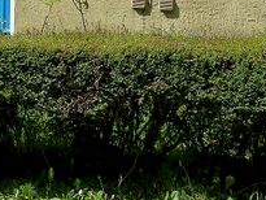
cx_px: 0
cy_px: -137
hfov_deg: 13.0
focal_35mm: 150
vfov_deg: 9.5
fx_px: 1153
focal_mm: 7.3
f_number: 4
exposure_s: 1/400
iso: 125
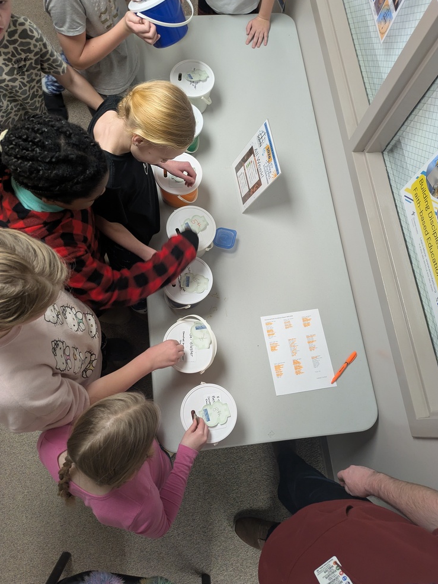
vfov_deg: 67.3
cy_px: 288
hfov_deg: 53.1
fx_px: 439
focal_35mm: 26
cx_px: 214
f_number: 1.89
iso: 319
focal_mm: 5.43
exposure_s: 1/60
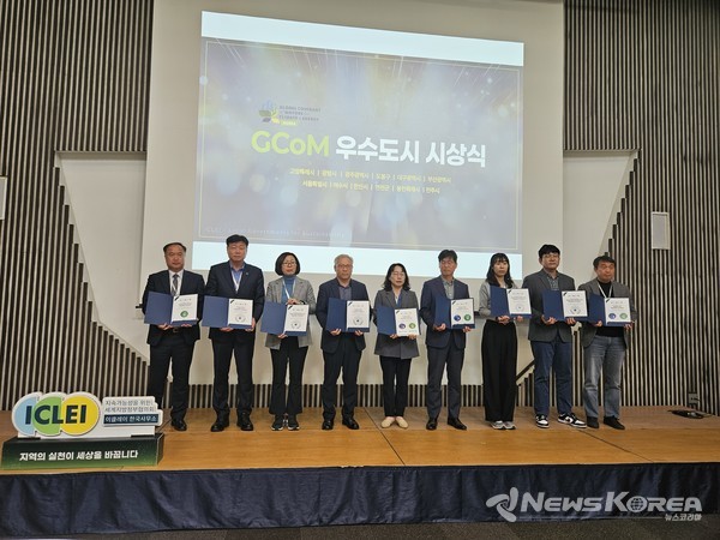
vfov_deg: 58.9
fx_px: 478
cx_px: 360
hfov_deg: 73.9
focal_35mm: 23
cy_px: 270
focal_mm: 5.4
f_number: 1.8
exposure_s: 1/60
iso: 125
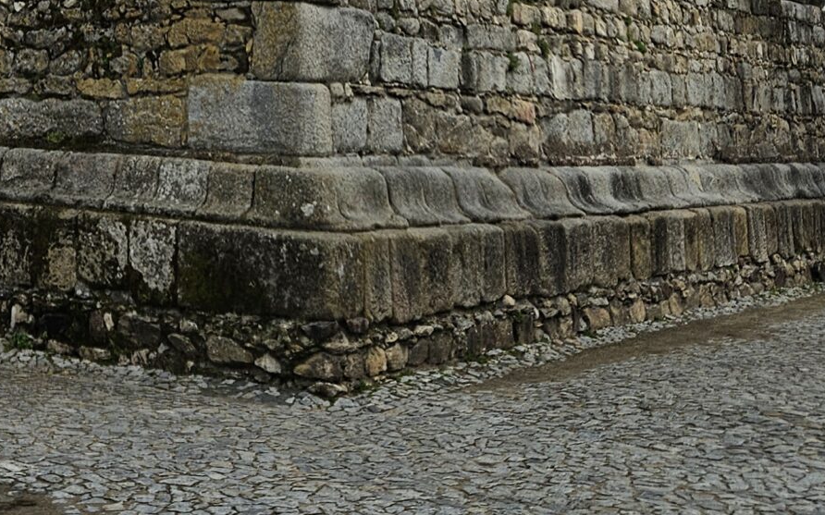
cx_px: -11
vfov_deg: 16.6
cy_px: -298
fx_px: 1573
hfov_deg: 27.6
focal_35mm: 70
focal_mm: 5.4
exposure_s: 1/2745
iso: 25
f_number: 1.8
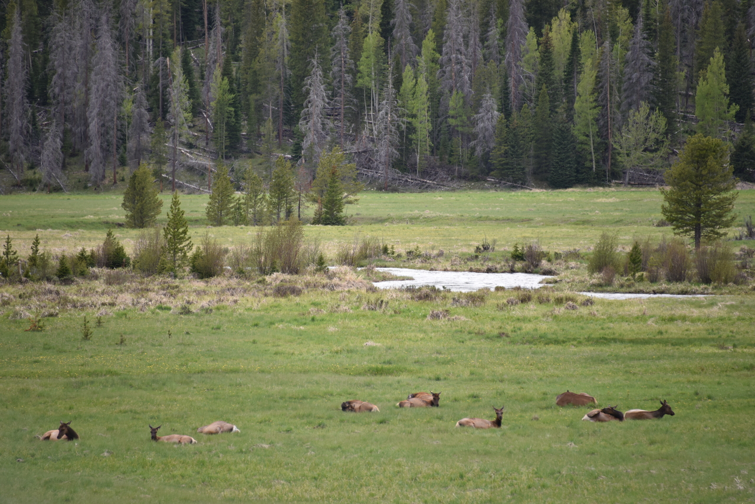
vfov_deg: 4.6
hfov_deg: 6.9
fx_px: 6293
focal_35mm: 300
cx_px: 378
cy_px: 252
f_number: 5.6
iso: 320
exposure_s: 1/640
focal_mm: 300
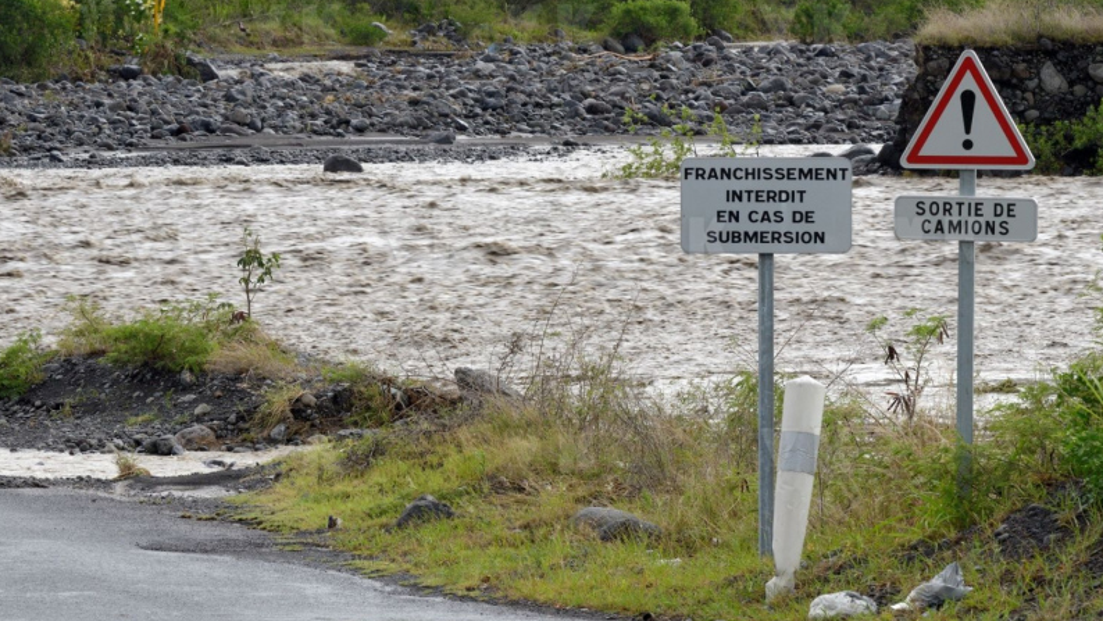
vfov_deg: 7.7
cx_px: 550
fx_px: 4622
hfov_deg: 13.6
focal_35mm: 158
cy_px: 282
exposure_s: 1/100
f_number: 9
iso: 400
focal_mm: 100
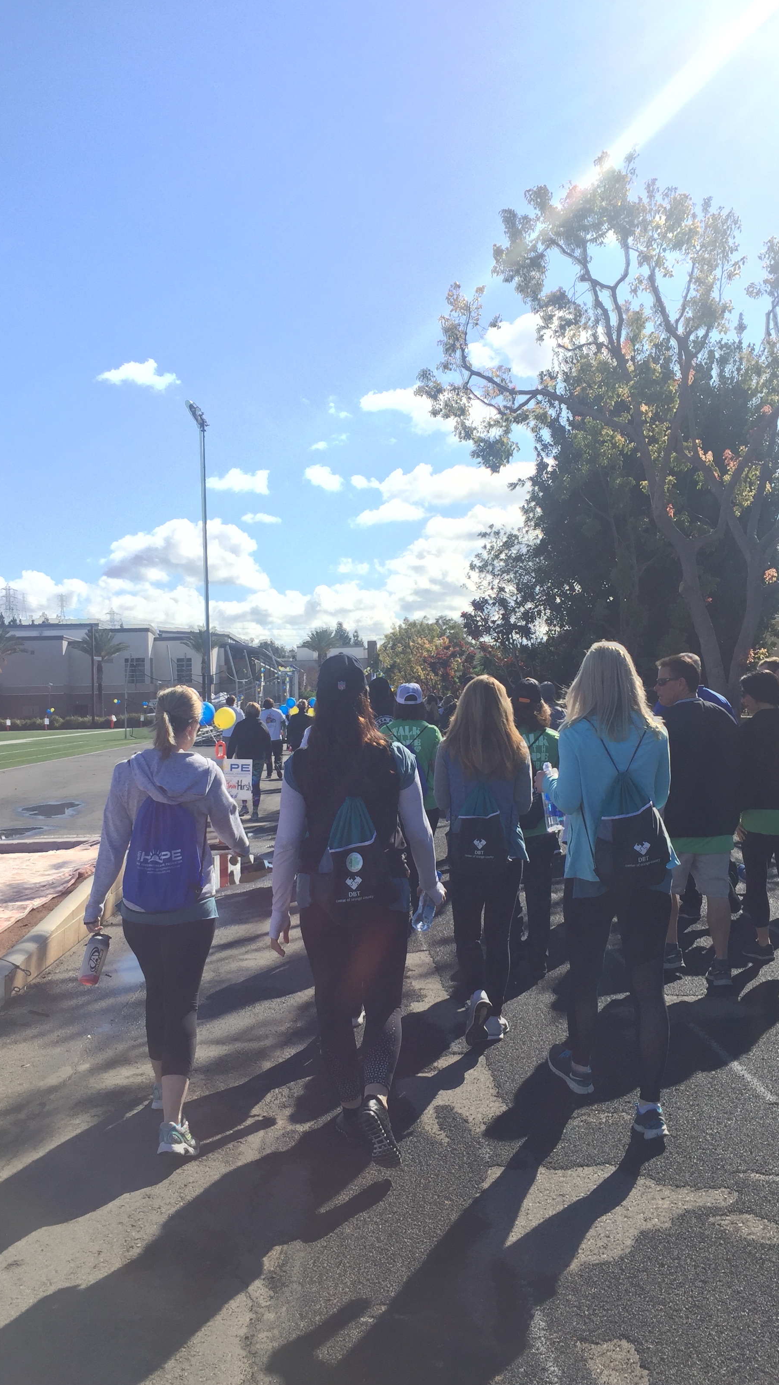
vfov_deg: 61.0
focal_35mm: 32
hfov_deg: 36.7
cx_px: 400
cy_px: 690
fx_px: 1175
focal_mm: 4.15
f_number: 2.2
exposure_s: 1/1130
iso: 32
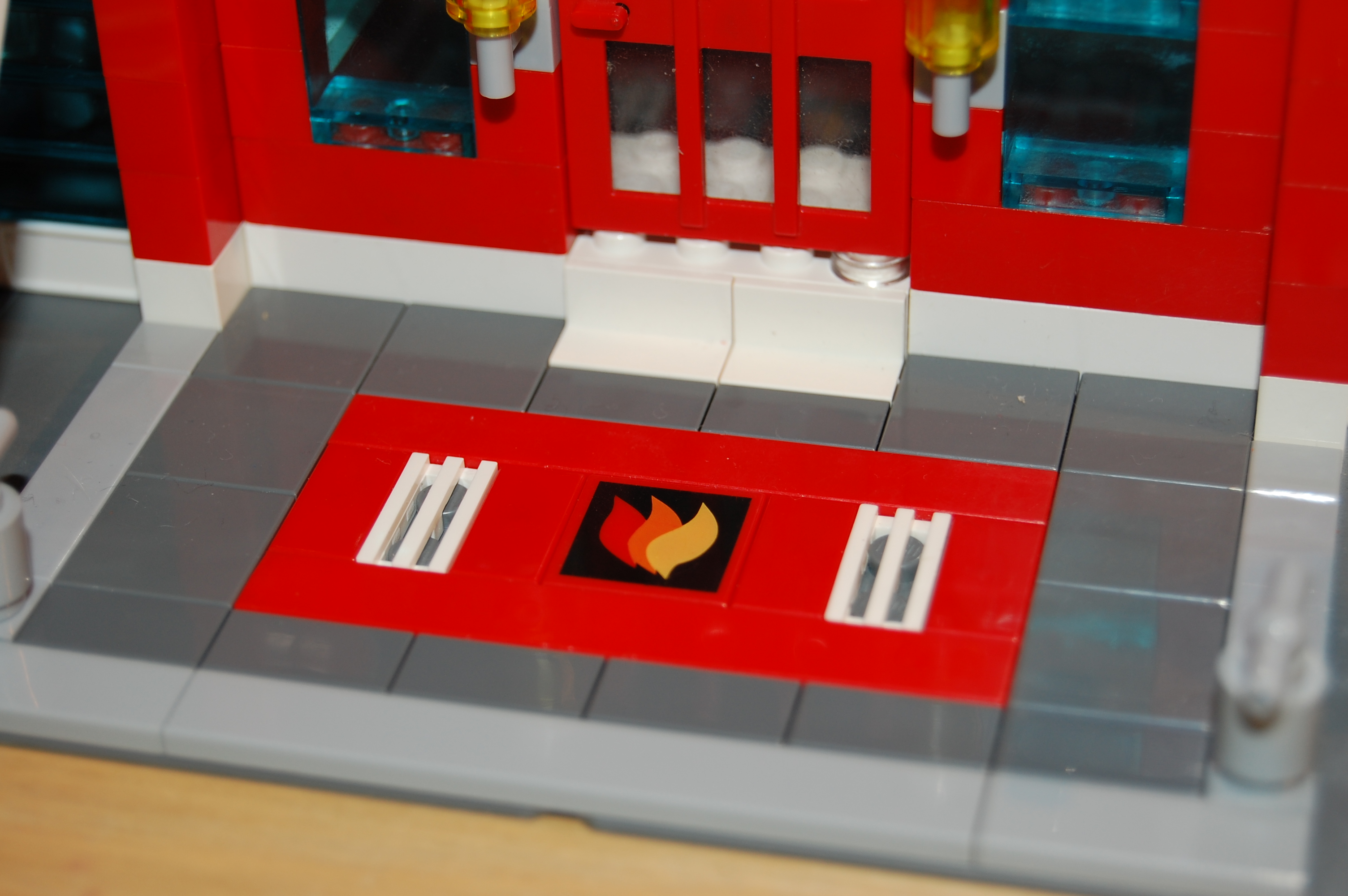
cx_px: 674
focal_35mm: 82
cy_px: 448
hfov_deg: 24.6
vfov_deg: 16.5
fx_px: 3086
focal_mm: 55
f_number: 5.6
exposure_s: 1/125
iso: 200
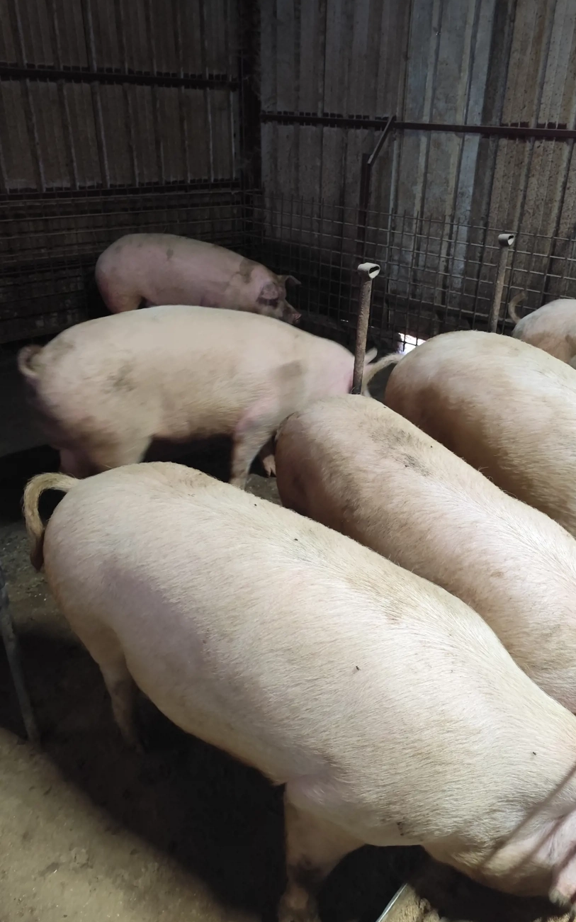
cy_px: 454
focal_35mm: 25
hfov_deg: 49.1
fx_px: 628
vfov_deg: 72.5
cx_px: 326
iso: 1250
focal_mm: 6.19
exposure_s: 1/25
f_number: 1.65
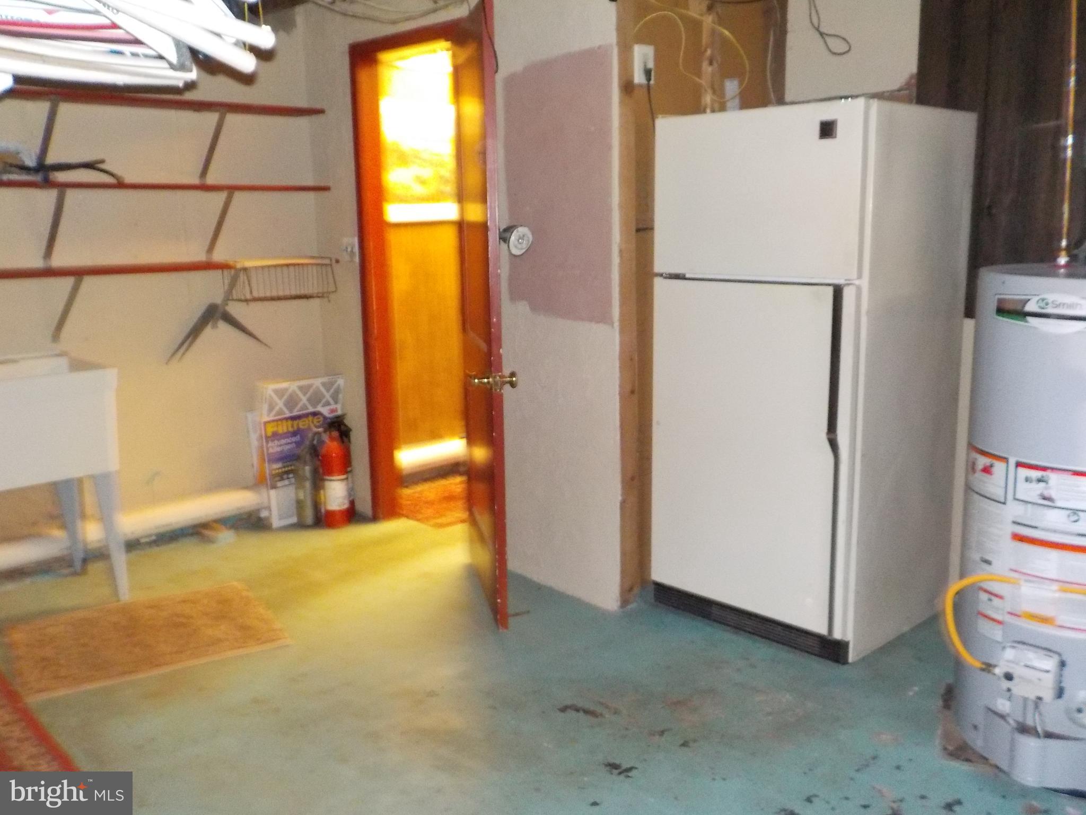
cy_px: 408
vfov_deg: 46.8
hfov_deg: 60.0
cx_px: 543
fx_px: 941
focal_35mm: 30
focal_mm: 4.1
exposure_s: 1/13
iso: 800
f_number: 3.3
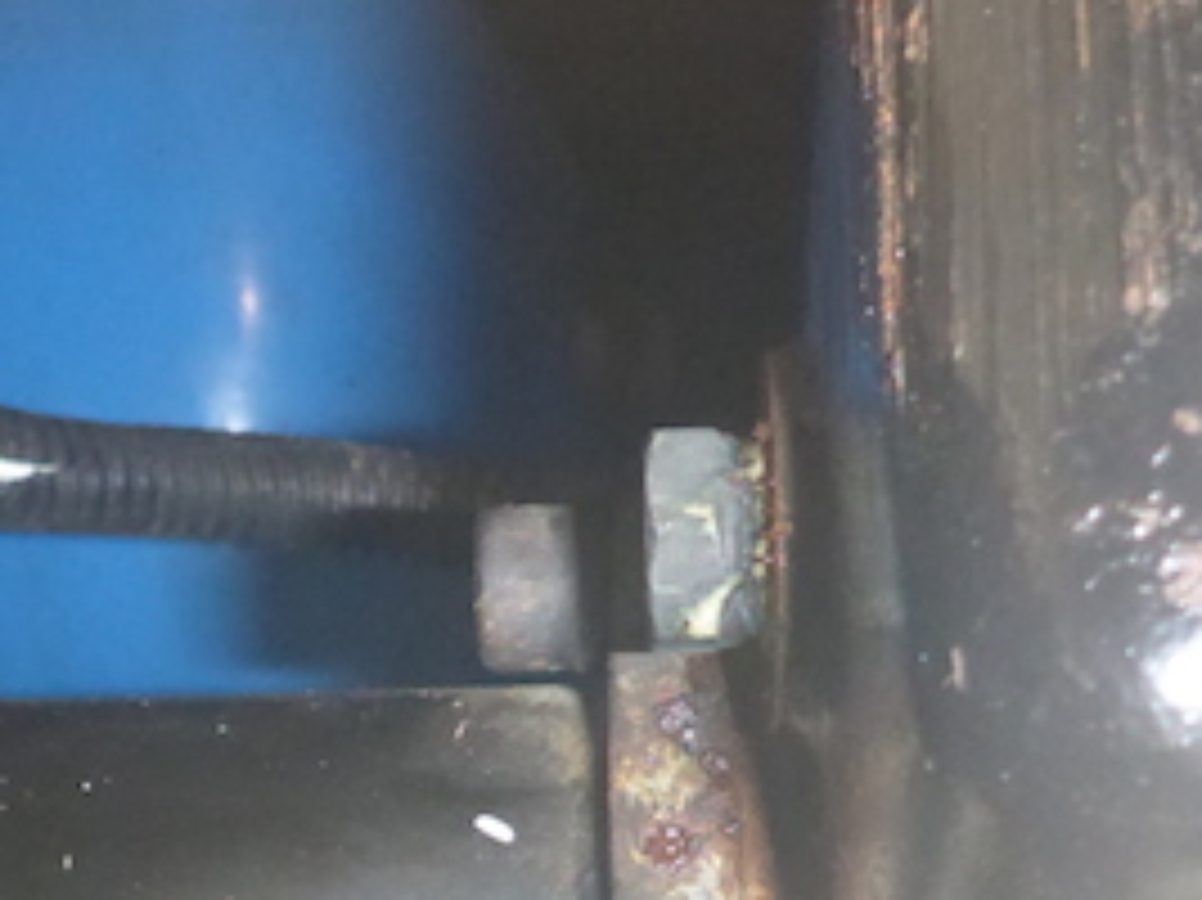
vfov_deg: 17.4
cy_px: 729
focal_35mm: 84
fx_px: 2915
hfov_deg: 22.0
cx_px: -126
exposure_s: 1/60
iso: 800
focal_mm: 4.9
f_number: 3.3
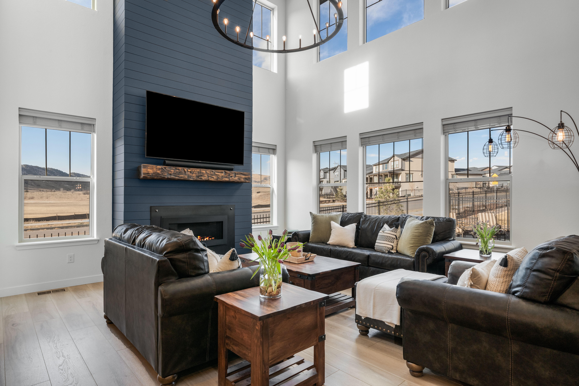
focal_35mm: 19
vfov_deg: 64.6
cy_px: 193
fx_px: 306
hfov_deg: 86.9
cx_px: 290
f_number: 8
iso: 320
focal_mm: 19
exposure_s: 1/10
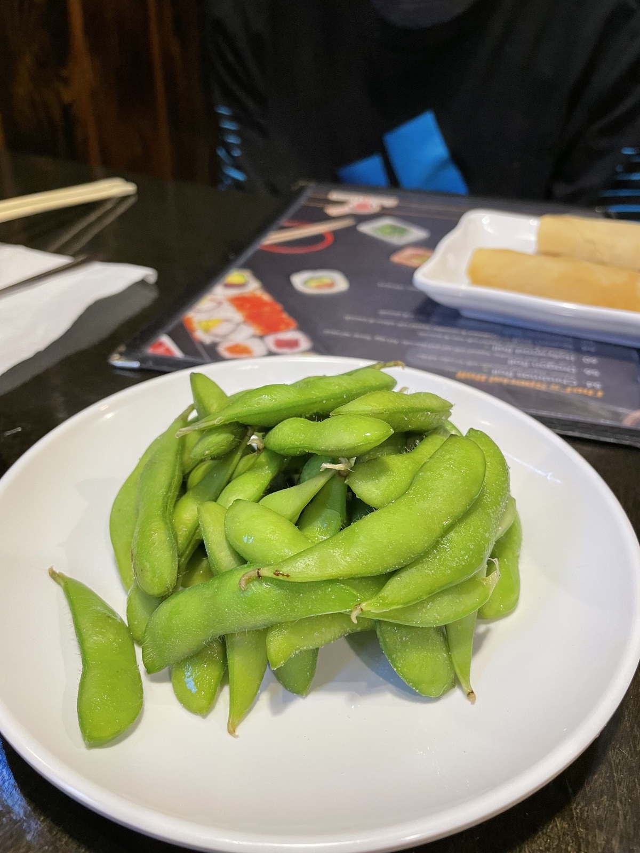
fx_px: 641
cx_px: 320
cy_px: 426
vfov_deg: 67.3
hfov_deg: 53.1
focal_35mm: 26
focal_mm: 4.2
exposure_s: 1/60
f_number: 1.6
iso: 160
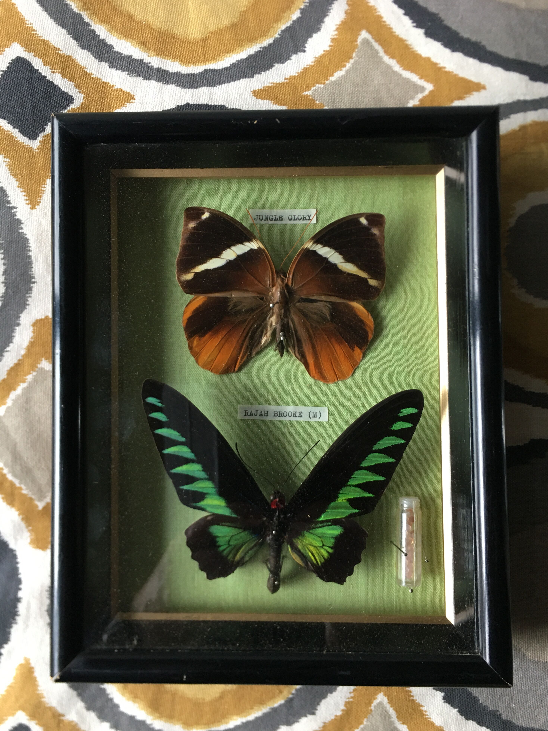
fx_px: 633
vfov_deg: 60.0
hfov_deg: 46.8
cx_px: 283
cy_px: 371
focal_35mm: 30
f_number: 2.2
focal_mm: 4.15
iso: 64
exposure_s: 1/17
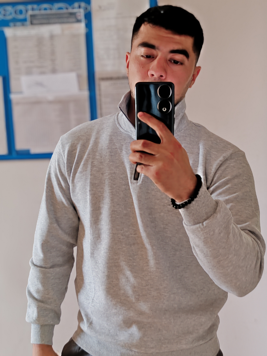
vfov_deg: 35.5
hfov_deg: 27.0
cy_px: 178
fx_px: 555
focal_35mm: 54
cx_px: 134
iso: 5000
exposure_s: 1/33
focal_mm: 6.12
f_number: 2.4
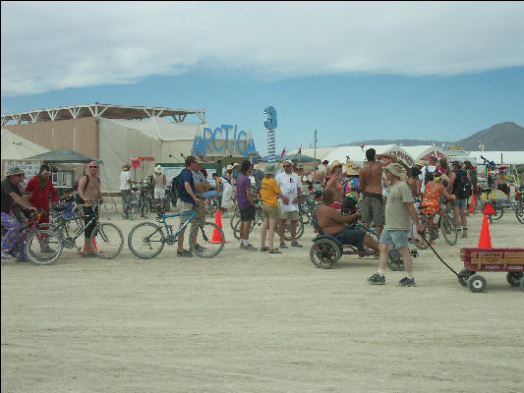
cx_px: 262
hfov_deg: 44.8
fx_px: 636
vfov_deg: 34.4
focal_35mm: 42
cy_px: 196
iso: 100
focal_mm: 10.86
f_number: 9
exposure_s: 1/500
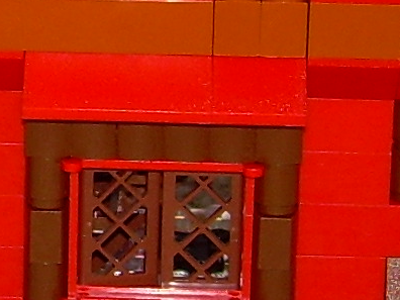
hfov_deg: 8.9
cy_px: -123
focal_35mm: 218
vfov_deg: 6.7
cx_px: -151
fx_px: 2519
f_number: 2.8
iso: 50
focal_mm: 6.3
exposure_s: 1/60
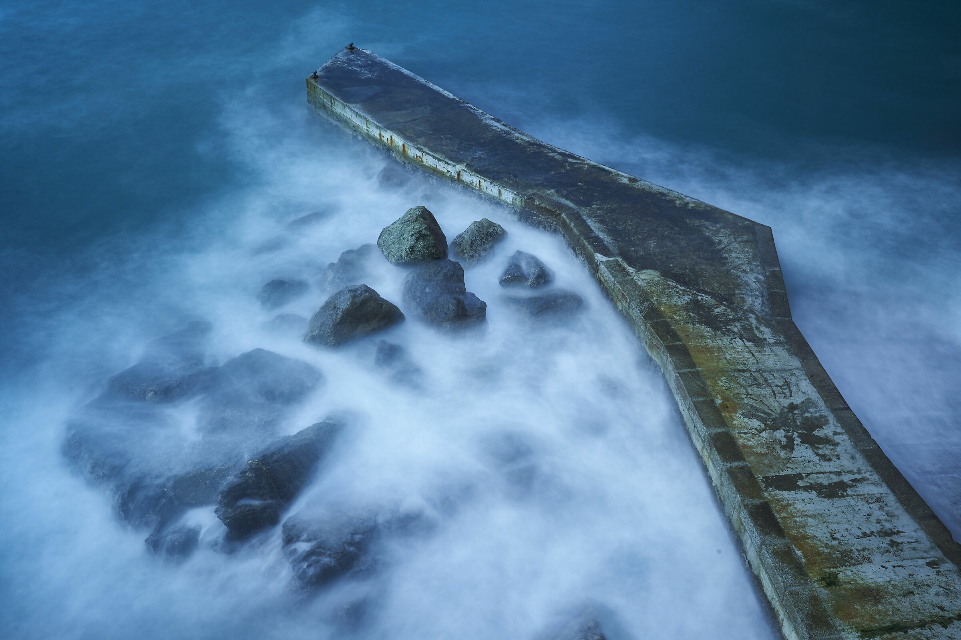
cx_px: 480
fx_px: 908
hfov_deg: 55.8
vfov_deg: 38.9
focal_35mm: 34
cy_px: 320
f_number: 16
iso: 100
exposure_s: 29
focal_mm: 34
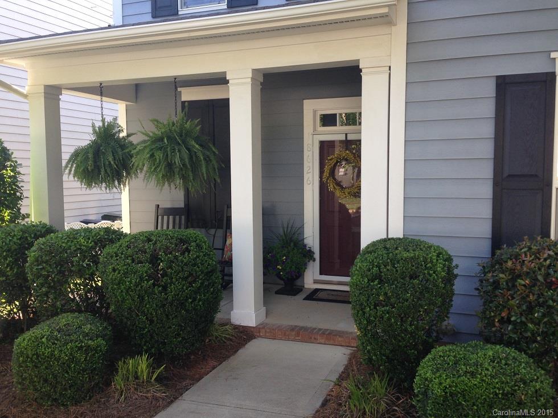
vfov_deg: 42.9
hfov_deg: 55.4
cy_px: 209
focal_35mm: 33
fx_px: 532
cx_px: 279
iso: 50
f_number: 2.4
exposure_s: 1/131
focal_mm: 4.12
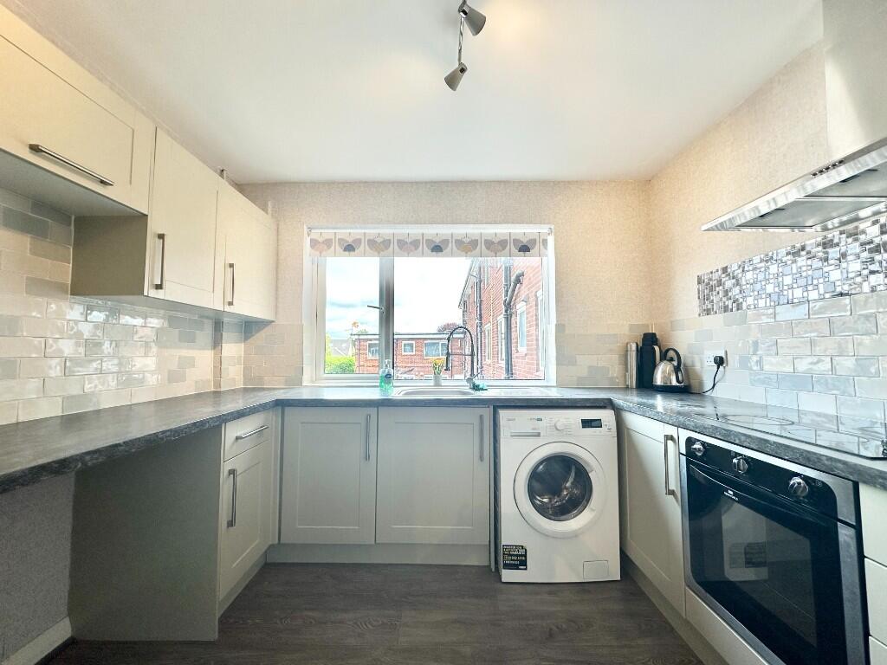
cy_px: 332
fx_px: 359
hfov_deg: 102.1
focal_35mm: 14
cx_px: 444
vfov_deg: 85.7
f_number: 2.2
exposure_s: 1/158
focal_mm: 2.22
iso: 40
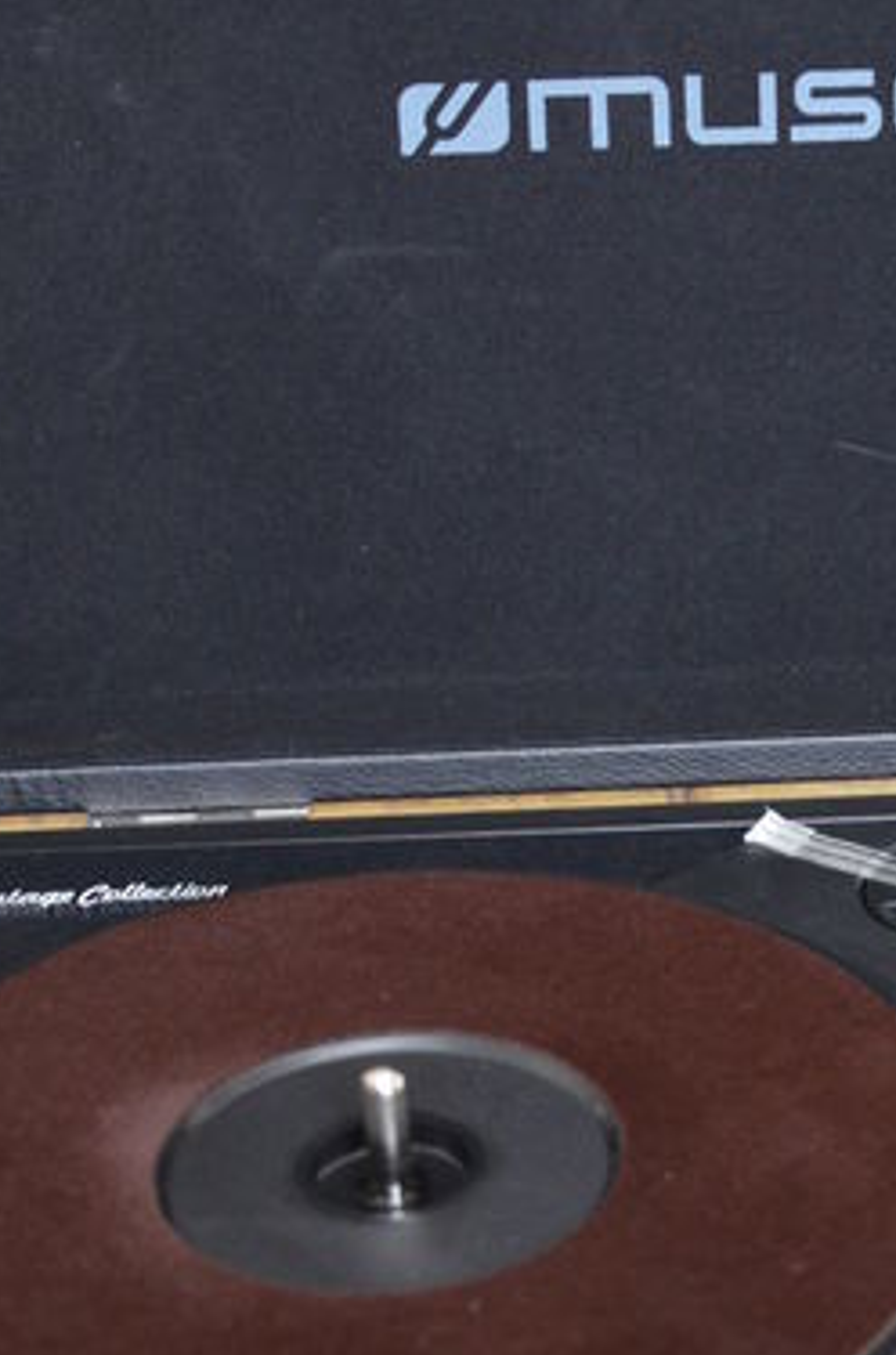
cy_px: 791
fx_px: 3303
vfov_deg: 23.2
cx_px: 849
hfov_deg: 15.2
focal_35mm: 88
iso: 1000
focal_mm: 22
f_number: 4
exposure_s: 1/60
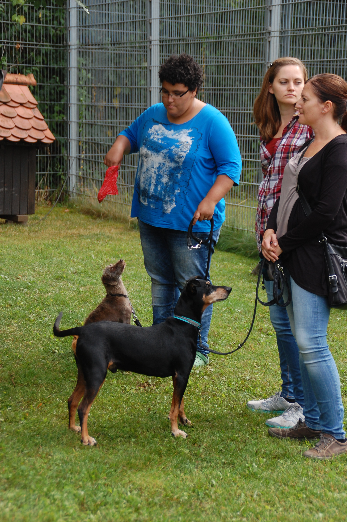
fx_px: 1521
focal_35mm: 105
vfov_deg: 19.5
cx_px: 174
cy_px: 261
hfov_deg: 13.0
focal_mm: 70
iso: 400
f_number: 5.3
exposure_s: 1/400
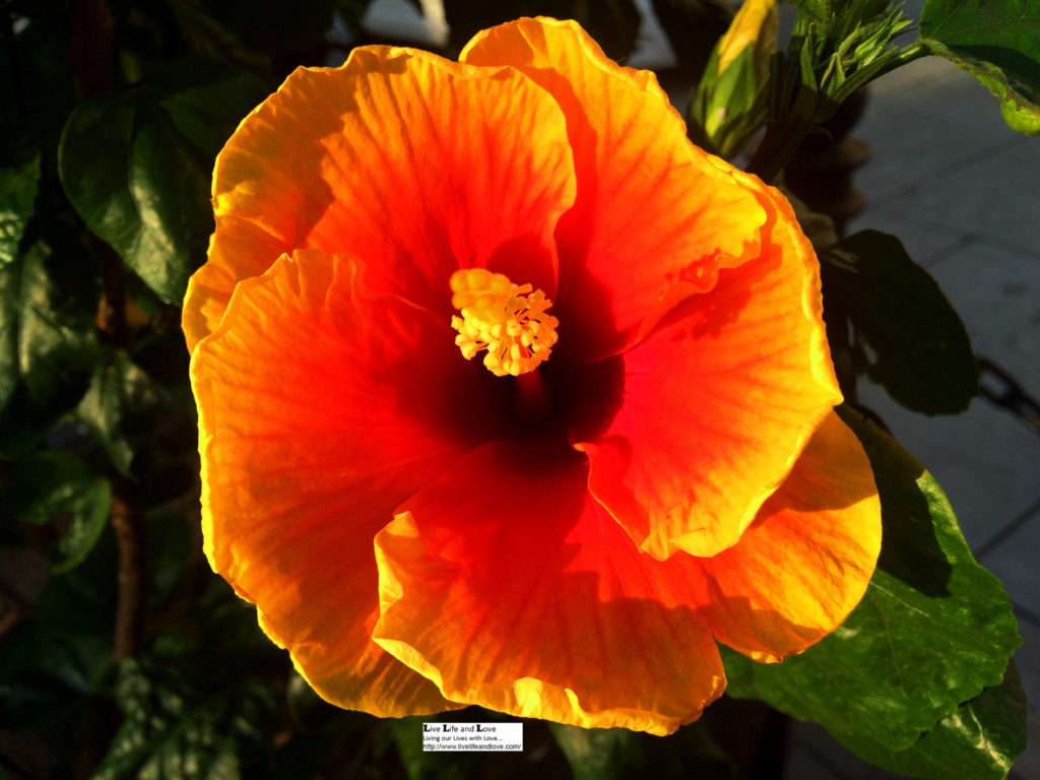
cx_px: 520
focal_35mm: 29
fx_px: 871
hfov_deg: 61.7
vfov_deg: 48.2
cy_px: 390
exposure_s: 1/789
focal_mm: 4.15
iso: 32
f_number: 2.2
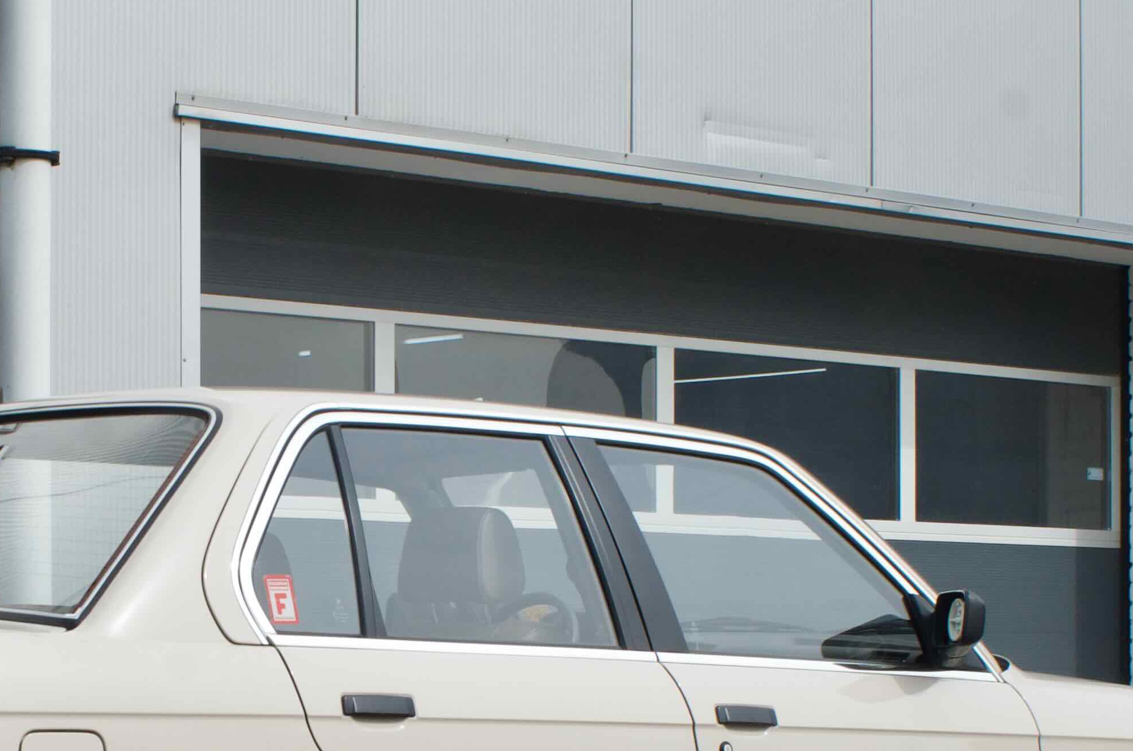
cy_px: 654
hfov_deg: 19.5
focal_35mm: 104
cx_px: 230
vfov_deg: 13.0
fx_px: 3266
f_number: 11
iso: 500
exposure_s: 1/500
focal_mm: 28
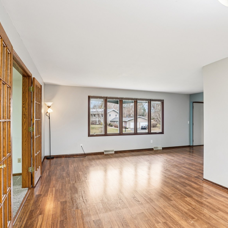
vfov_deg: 65.0
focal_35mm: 24
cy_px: 119
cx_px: 159
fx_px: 179
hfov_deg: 62.7
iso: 400
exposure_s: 1/10
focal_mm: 16
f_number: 8
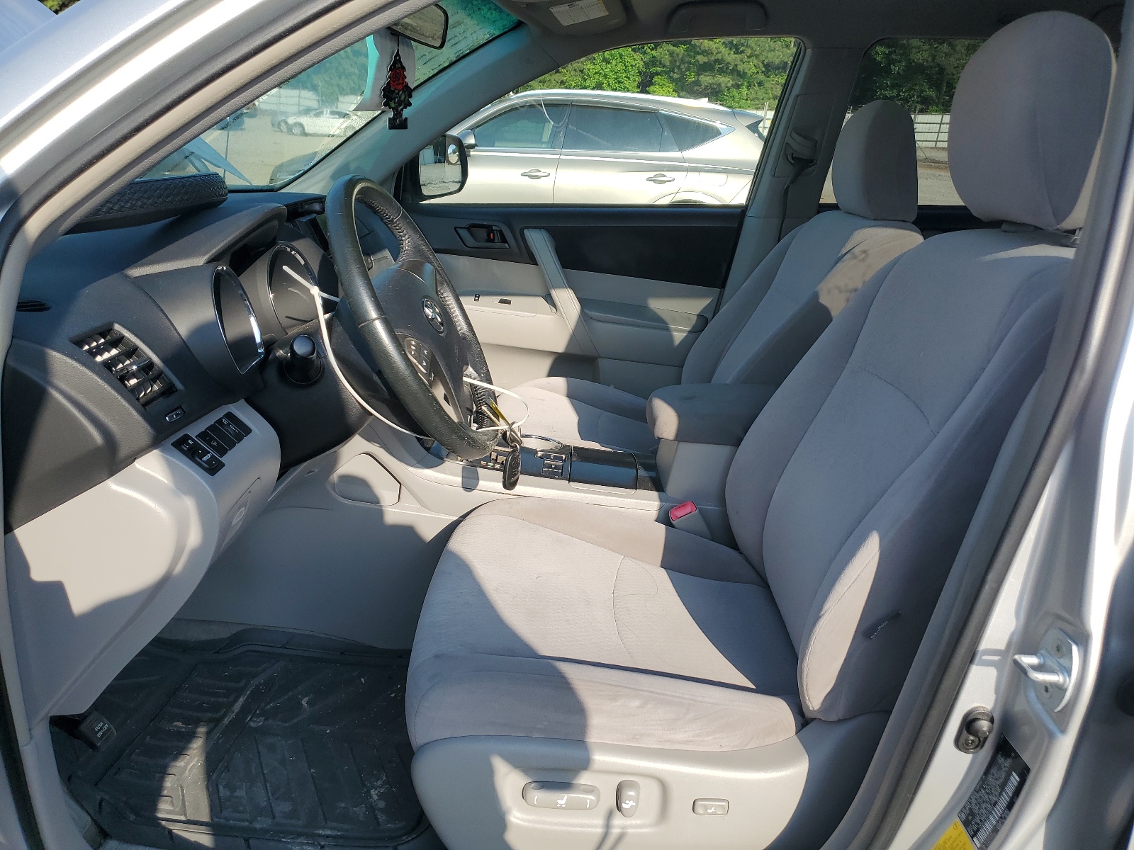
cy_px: 425
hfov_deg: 67.3
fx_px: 852
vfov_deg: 53.1
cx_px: 567
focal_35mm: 26
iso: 50
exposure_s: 1/1667
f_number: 1.5
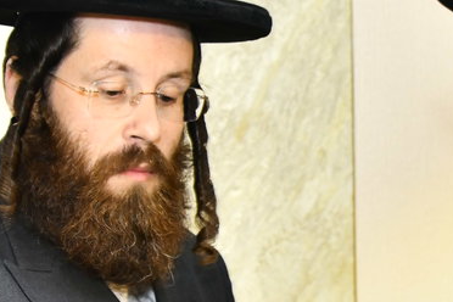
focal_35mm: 158
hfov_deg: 12.8
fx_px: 1988
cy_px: 237
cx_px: 474
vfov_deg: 8.7
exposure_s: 1/125
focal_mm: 42
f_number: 5
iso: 1250
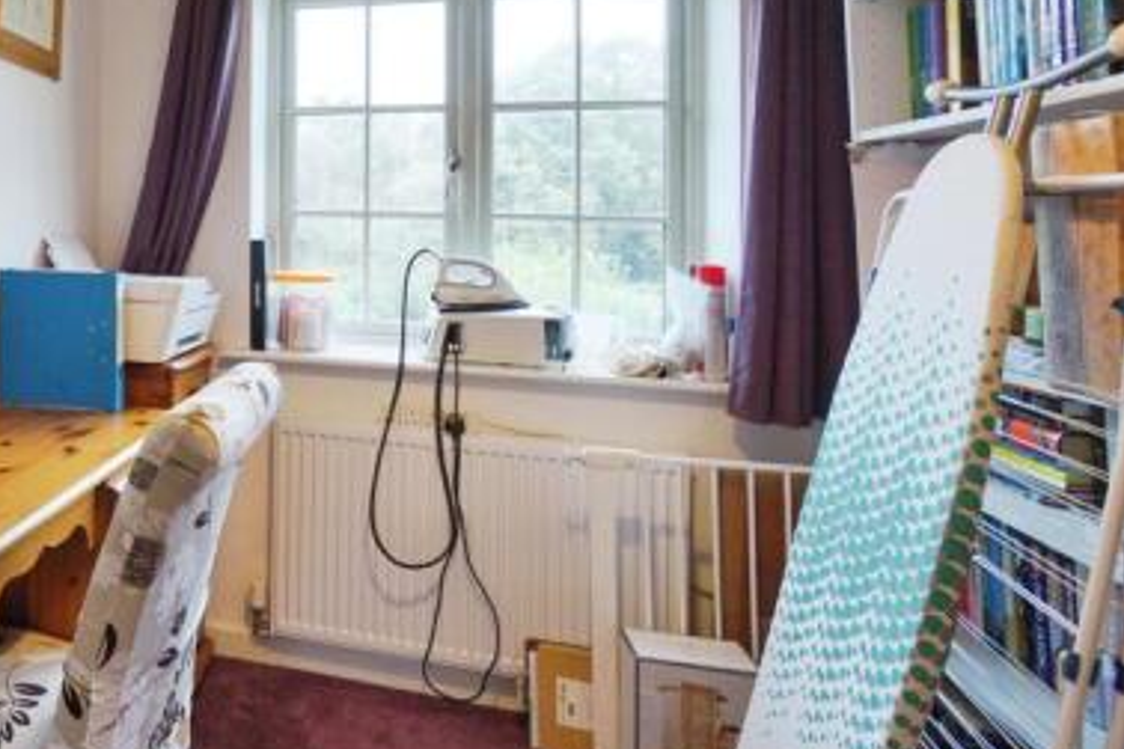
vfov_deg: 48.7
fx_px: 812
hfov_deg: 60.9
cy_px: 251
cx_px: 156
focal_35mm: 26
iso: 320
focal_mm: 10
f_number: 4
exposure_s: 1/60
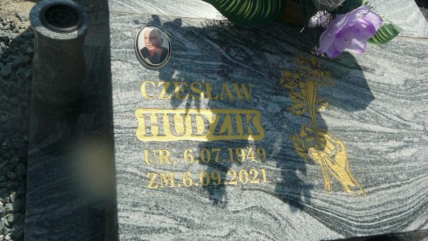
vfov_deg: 30.4
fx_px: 443
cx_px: 211
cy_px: 120
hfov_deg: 51.6
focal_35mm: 39
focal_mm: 5.2
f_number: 5
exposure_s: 1/500
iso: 80
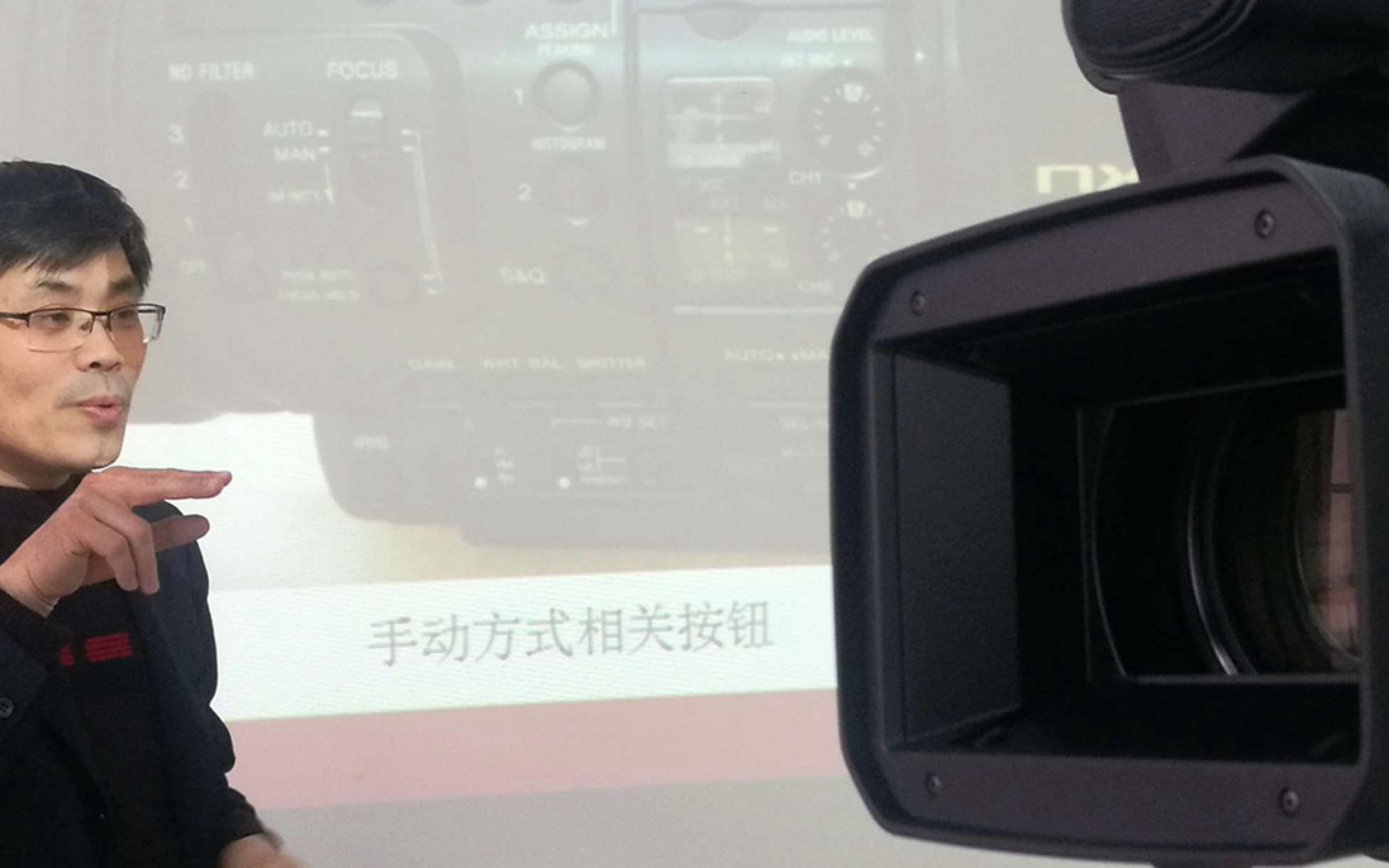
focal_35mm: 71
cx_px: 613
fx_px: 2688
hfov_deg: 28.9
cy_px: 363
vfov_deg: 18.3
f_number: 2
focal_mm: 4.04
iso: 80
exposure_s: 1/33.3
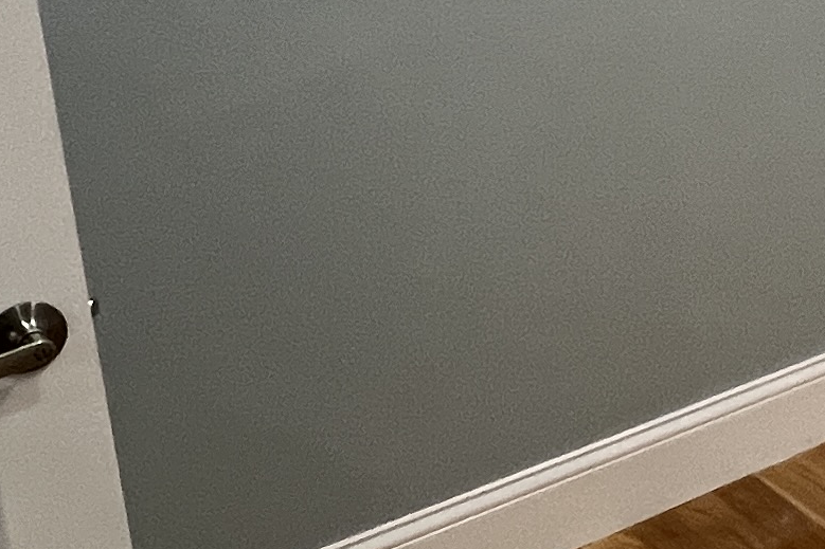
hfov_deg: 25.0
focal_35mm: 70
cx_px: 1070
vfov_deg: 18.6
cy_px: -71
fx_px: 1604
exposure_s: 1/120
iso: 250
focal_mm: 1.57
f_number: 1.8
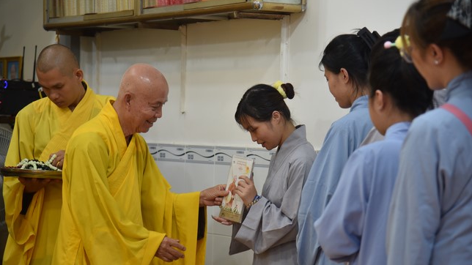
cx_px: 235
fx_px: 1389
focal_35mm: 111
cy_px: 144
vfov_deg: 10.9
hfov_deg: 19.3
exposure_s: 1/125
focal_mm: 105
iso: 900
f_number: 4
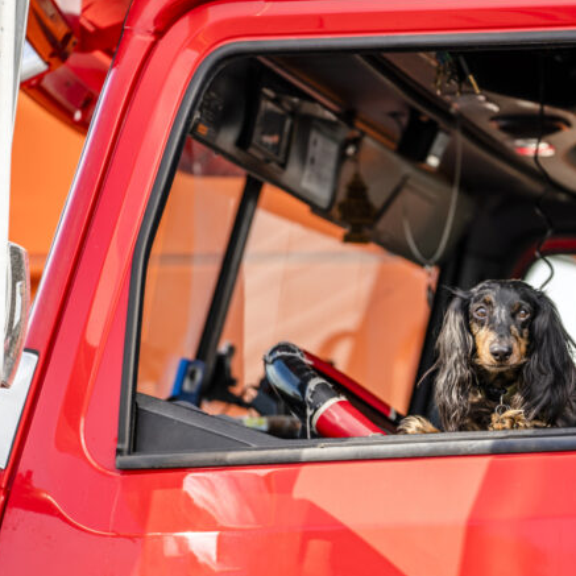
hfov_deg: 8.3
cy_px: 335
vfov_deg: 8.3
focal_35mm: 210
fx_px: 3953
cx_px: 341
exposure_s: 1/640
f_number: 2.8
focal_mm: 135
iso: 100
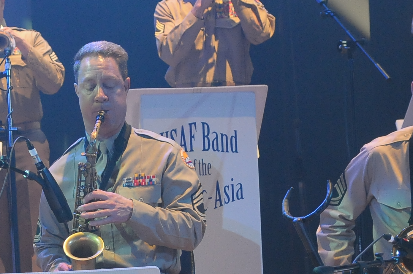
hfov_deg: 18.3
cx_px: 81
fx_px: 1272
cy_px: 214
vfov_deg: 12.3
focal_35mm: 111
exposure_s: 1/125
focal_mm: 24
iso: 1000
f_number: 2.8
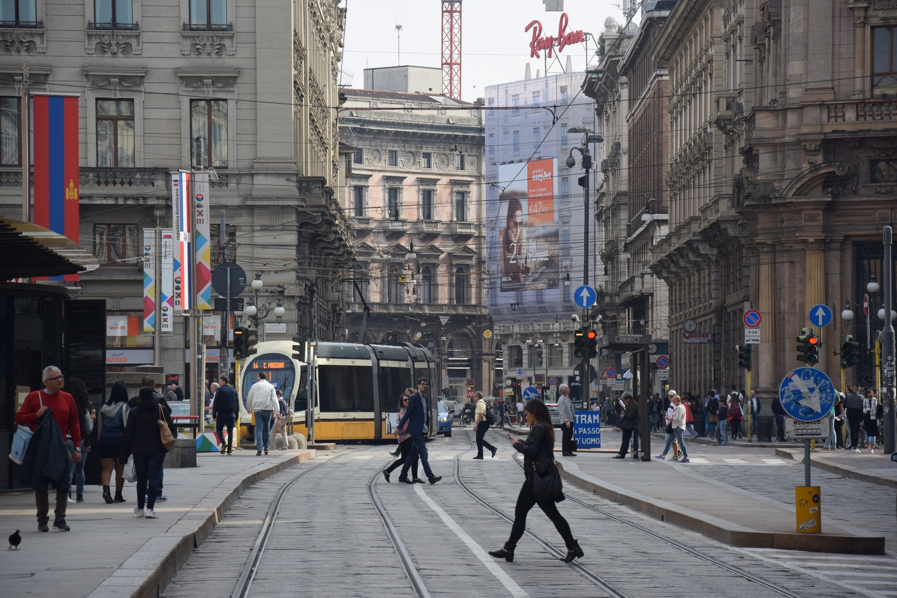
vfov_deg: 8.7
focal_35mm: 158
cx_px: 448
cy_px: 299
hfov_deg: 13.0
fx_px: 3924
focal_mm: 105
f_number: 5.6
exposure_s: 1/500
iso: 250
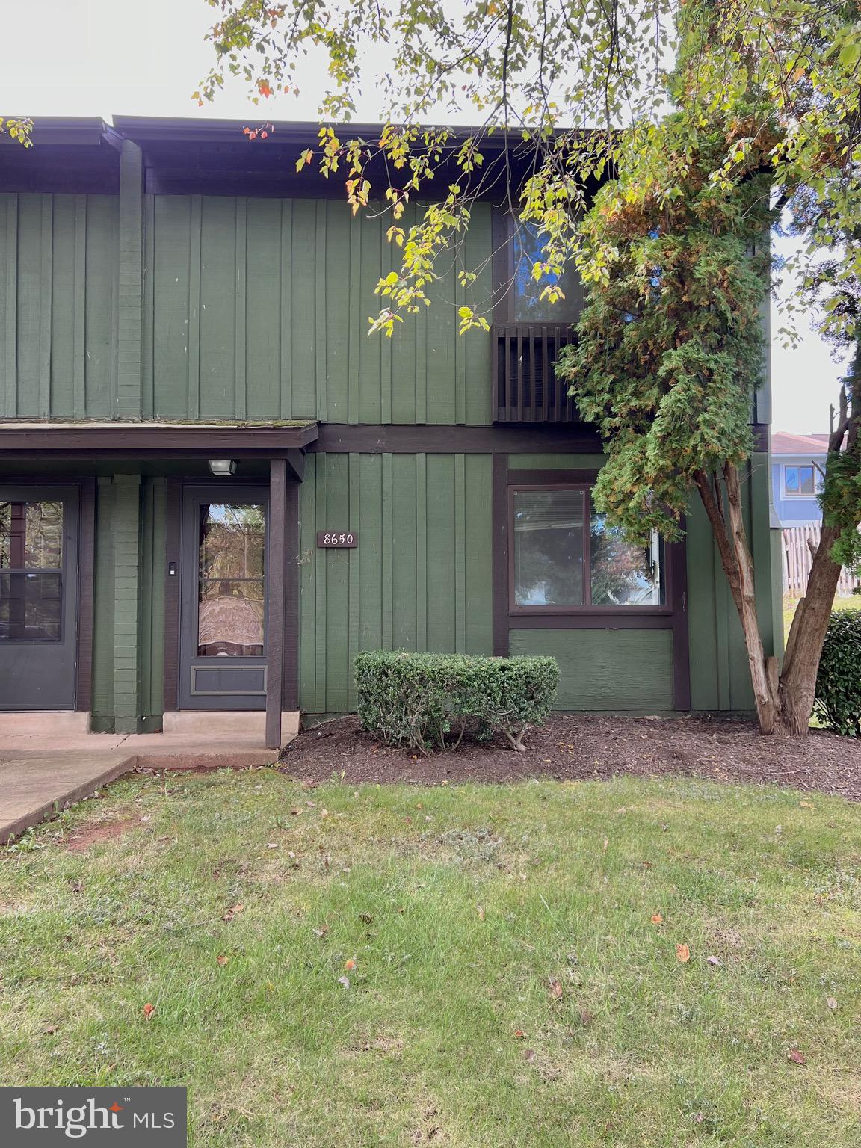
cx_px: 430
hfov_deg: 53.1
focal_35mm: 26
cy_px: 574
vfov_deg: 67.3
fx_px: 862
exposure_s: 1/163
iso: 40
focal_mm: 5.7
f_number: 1.5
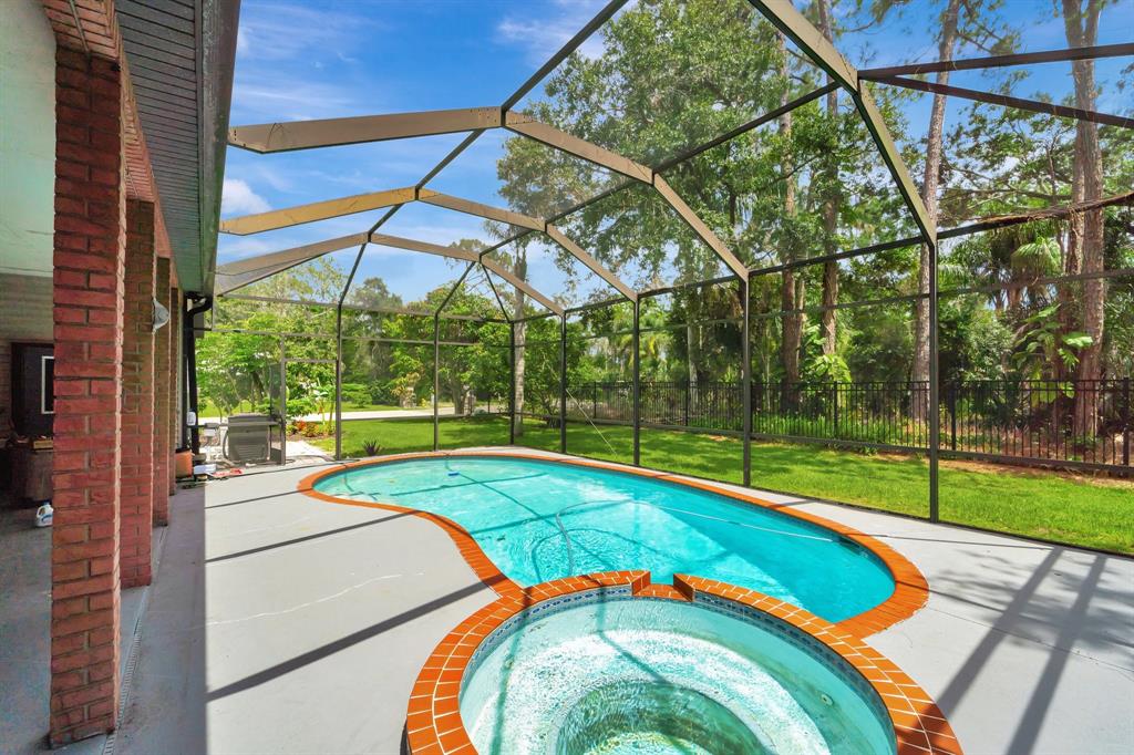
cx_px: 567
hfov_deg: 104.3
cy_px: 378
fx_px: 441
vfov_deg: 81.2
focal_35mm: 14
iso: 250
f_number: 9
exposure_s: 1/1600
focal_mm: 14
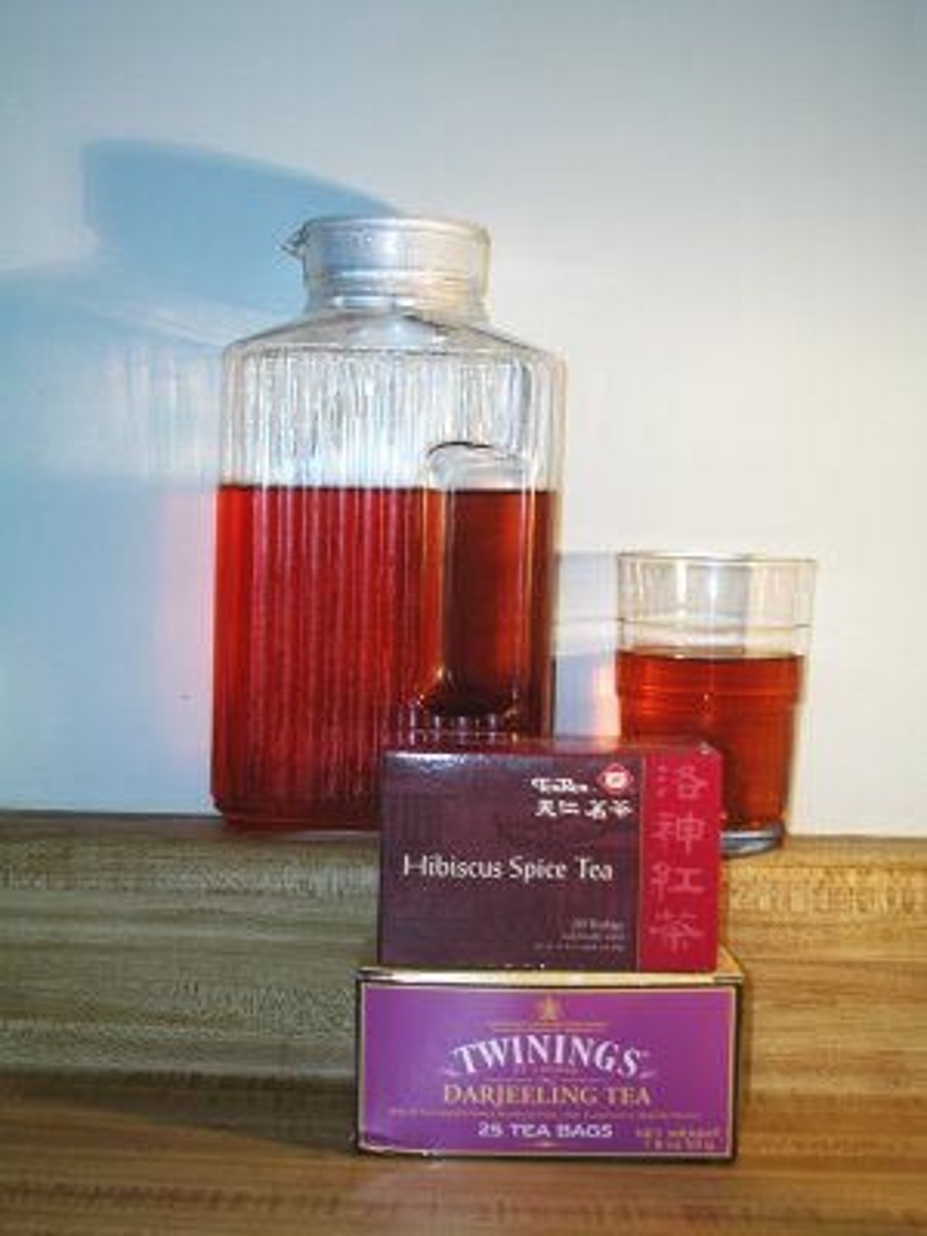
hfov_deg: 27.0
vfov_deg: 35.5
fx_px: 1928
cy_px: 618
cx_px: 464
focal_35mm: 54
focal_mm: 13.6
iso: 100
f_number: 3.6
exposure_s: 1/30
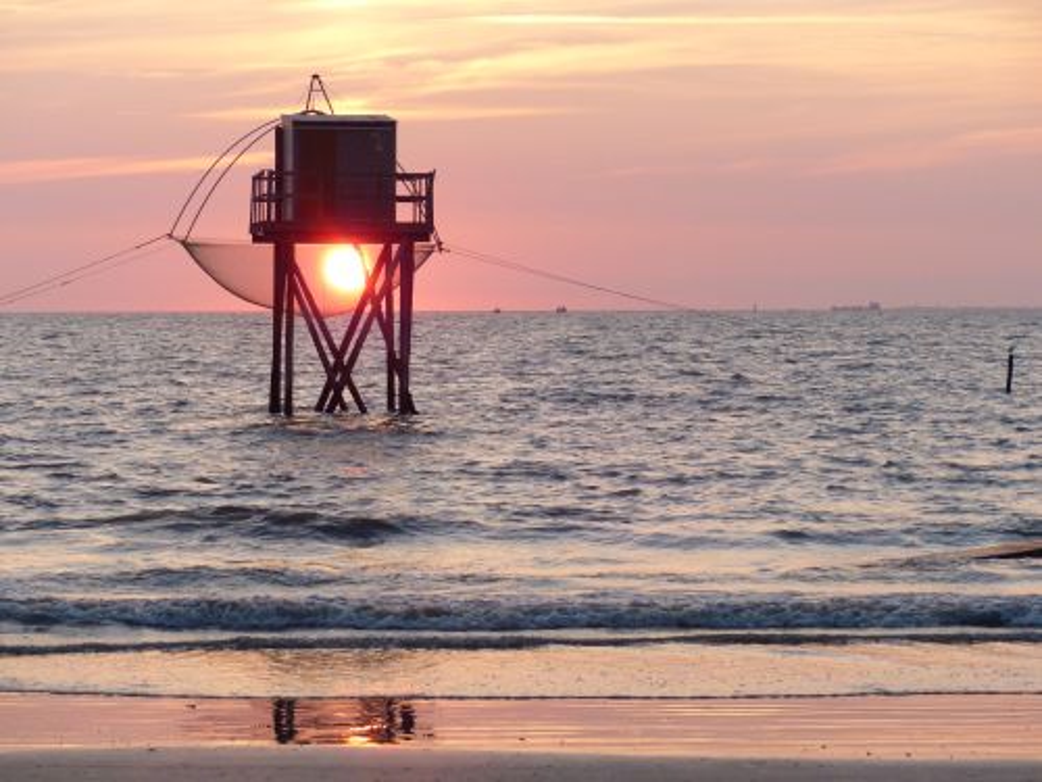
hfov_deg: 14.1
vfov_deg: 10.6
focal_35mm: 140
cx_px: 521
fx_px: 4214
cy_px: 391
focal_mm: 25.2
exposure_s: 1/1000
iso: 400
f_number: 2.8
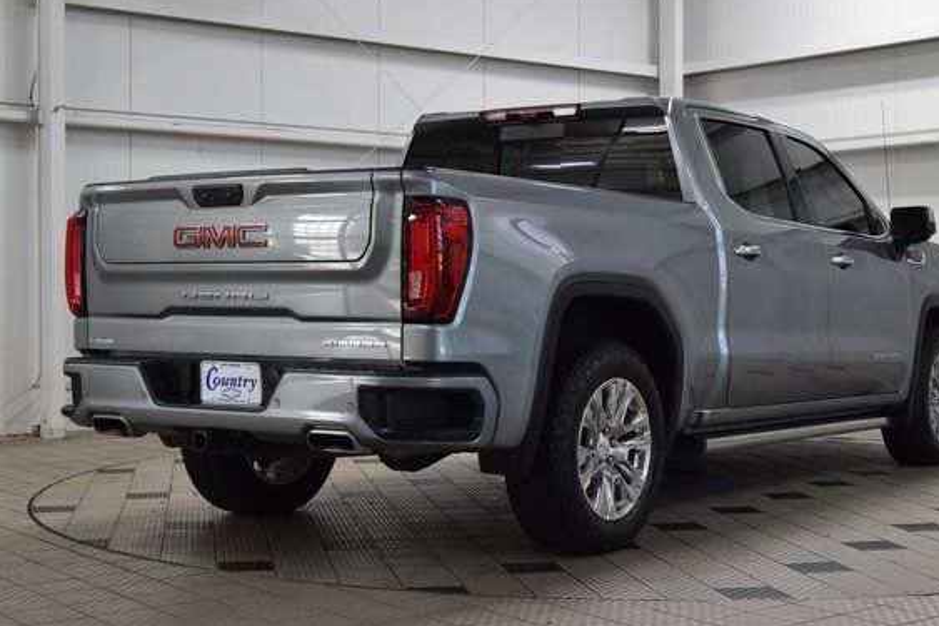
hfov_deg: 34.5
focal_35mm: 58
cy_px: 293
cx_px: 520
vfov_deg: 23.4
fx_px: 1512
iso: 1600
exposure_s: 1/60
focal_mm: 34
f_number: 8
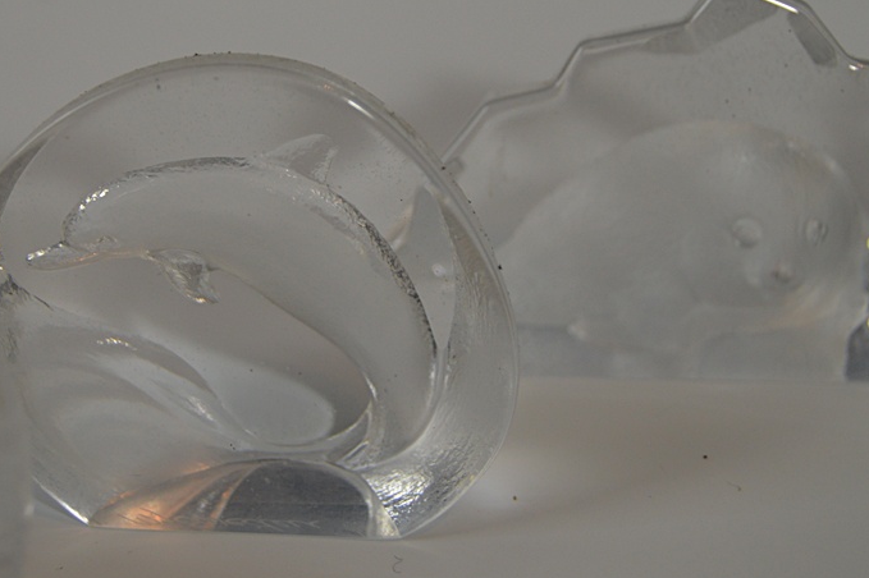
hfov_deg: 19.2
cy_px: 219
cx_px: 247
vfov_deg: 12.9
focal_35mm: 106
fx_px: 2557
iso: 400
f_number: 5.3
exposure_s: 1/60
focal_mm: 48
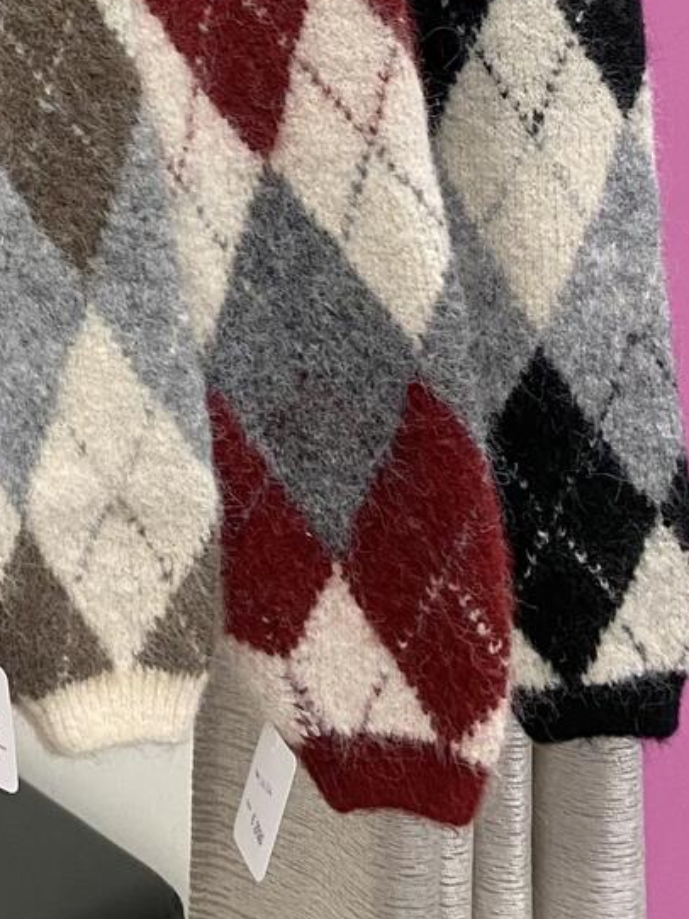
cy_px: -136
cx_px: -233
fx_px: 1912
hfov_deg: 18.8
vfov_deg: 24.8
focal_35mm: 72
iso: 64
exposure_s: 1/50
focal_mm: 4.25
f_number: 1.8
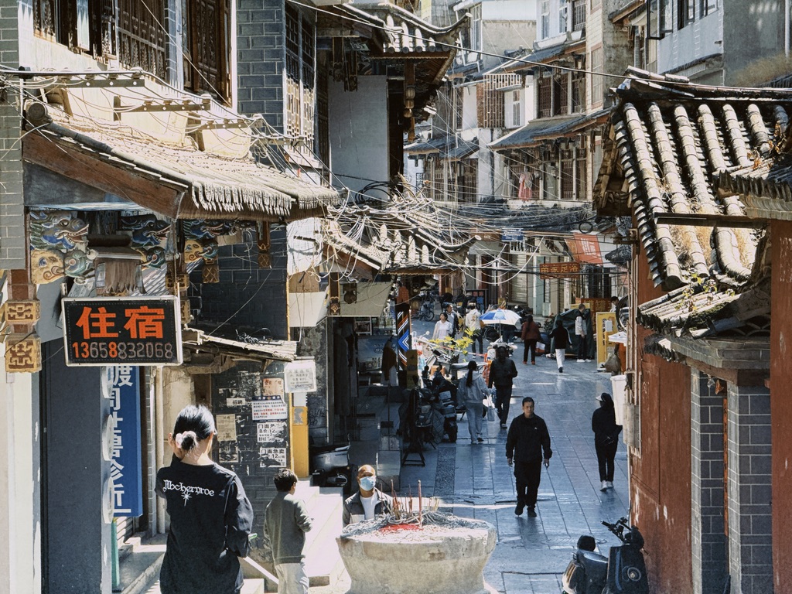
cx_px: 396
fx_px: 2746
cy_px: 297
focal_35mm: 120
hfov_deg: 16.4
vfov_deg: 12.3
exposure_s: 1/361
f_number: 2.8
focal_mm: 15.66
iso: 64
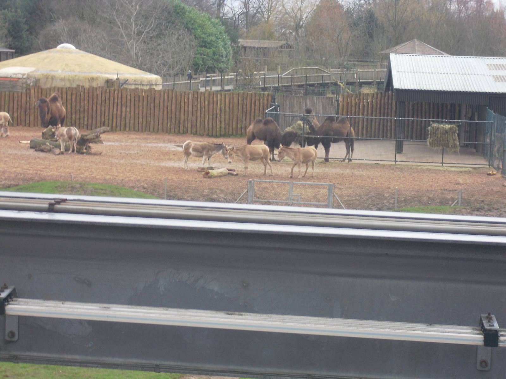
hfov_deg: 18.4
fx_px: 1564
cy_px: 190
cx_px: 253
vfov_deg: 13.8
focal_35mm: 107
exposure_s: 1/80
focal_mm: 18.9
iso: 100
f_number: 5.6
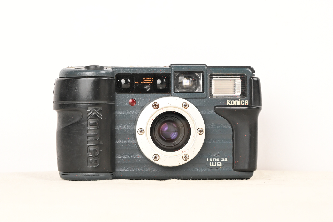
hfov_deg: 17.1
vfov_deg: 11.4
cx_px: 166
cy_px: 111
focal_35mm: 120
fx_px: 1109
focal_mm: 120
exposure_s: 1/100
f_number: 14
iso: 3200
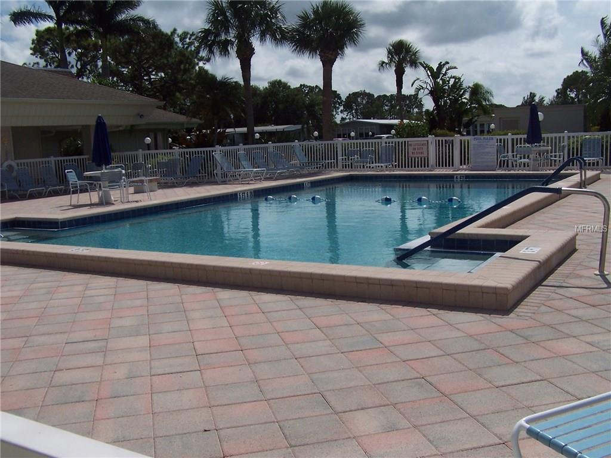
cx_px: 306
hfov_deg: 49.0
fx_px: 671
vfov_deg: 37.7
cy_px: 229
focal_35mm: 38
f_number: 5.6
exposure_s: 1/1000
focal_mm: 6.3
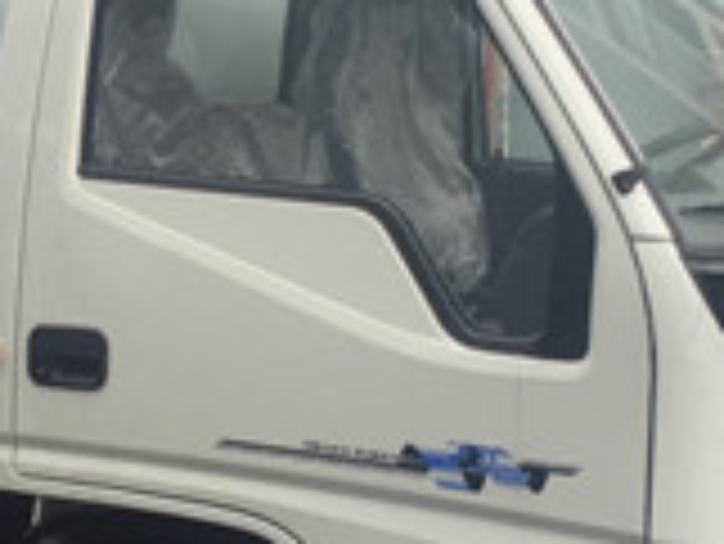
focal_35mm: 120
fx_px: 2512
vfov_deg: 12.4
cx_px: -139
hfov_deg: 15.8
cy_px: 227
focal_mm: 4.15
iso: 32
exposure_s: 1/347
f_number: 2.2
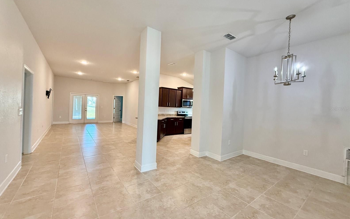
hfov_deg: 101.5
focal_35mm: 15
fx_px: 143
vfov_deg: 74.8
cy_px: 109
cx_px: 173
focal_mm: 2.22
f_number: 2.2
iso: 400
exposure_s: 1/120
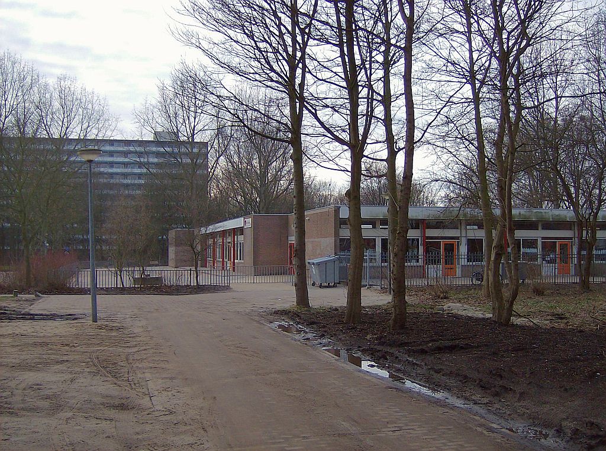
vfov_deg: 37.6
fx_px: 664
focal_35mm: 38
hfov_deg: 49.1
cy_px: 226
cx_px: 303
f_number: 2.9
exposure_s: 1/384
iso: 100
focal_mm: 6.4
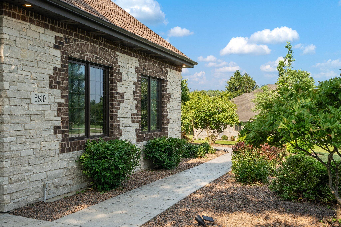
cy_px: 114
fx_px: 341
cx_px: 170
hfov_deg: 53.1
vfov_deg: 36.9
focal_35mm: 36
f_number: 9
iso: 400
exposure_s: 1/400
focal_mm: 24
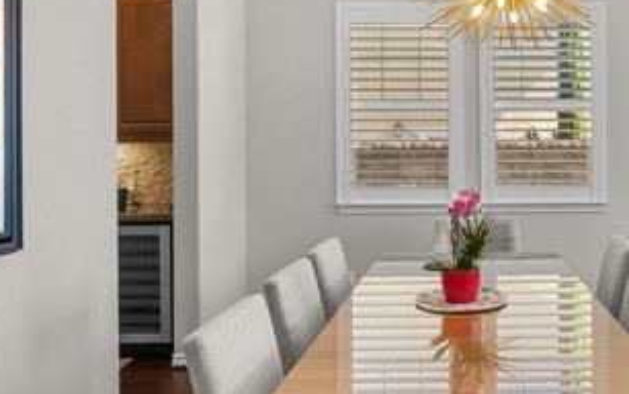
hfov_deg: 54.3
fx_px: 583
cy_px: 149
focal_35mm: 34
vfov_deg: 37.1
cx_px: 465
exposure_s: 1/80
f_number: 8
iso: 2000
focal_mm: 16
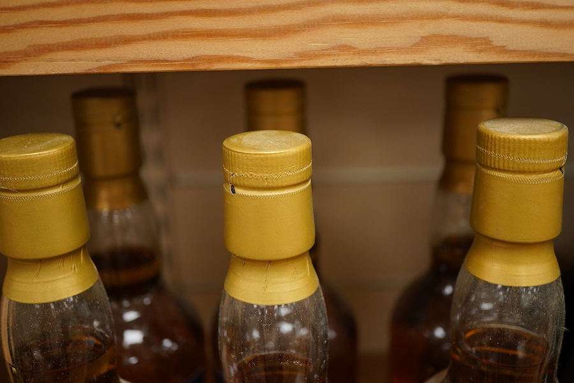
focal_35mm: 45
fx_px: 717
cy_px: 192
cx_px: 287
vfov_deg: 29.9
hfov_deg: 43.6
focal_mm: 30
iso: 800
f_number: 4.5
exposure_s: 1/125
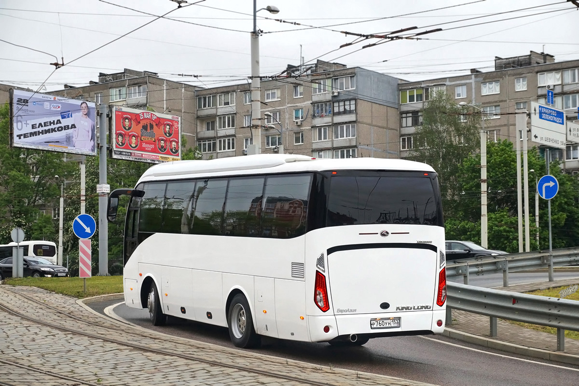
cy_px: 193
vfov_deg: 18.2
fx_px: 1206
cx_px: 290
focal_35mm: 75
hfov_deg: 27.0
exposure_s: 1/640
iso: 400
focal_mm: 50
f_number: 5.6
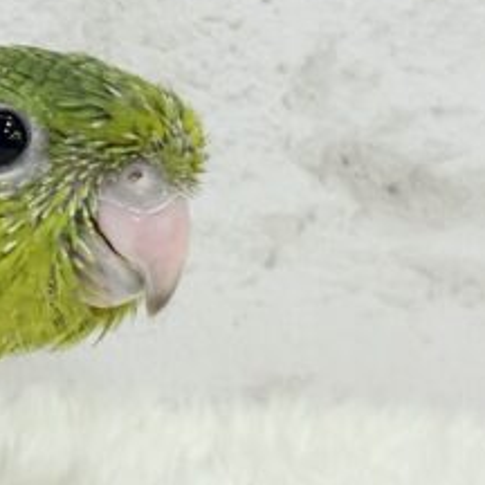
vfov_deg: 12.8
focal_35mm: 136
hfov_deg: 12.5
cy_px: 110
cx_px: -130
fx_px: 2156
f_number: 1.6
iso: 125
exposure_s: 1/100
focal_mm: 5.96
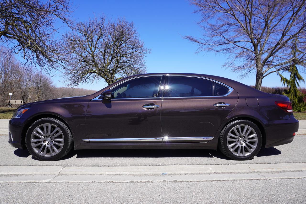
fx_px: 204
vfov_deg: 53.2
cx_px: 153
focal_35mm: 24
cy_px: 102
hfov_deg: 73.7
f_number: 10
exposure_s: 1/160
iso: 100
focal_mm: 16
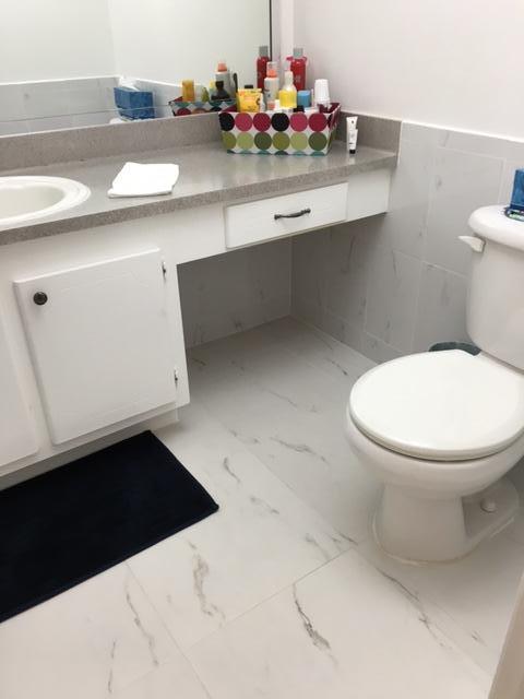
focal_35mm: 29
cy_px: 350
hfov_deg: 48.2
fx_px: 585
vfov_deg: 61.7
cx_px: 262
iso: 50
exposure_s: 1/30
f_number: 2.2
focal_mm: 4.15
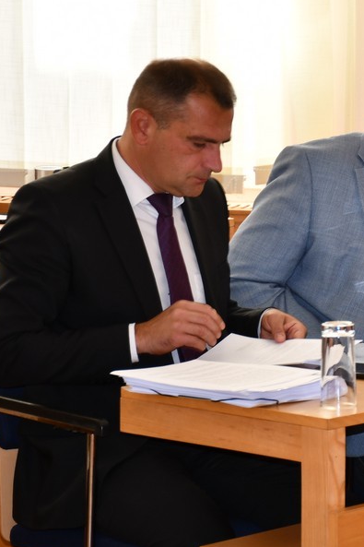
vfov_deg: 12.0
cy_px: 238
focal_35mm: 171
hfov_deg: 8.0
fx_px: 2595
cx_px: 362
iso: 400
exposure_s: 1/100
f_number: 5
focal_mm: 66
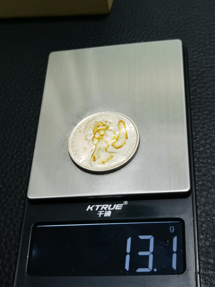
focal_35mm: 52
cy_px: 144
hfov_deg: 28.0
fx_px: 431
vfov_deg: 36.8
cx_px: 108
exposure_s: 1/100
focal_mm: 6.67
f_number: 1.9
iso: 125
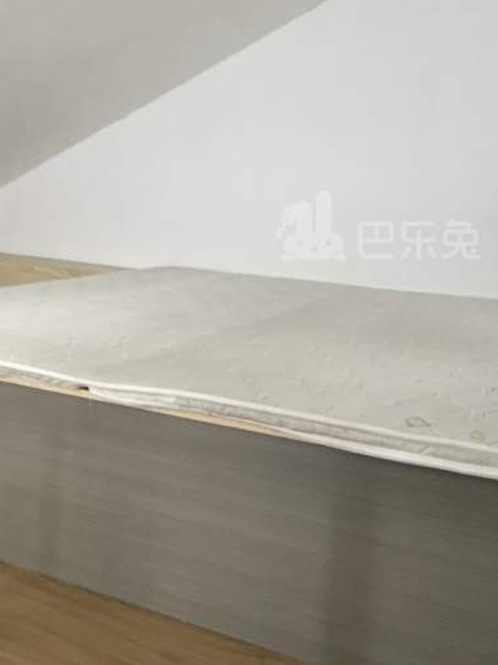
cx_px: 378
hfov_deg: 49.1
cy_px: 227
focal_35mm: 27
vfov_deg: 63.8
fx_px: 518
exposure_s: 1/33.3
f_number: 2.2
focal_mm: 1.95
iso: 320
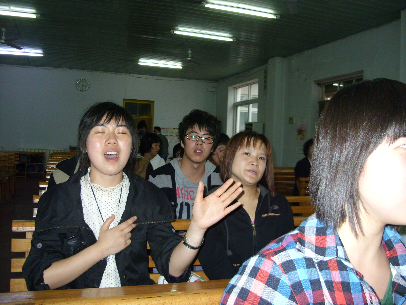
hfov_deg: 49.0
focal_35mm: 38
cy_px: 152
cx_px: 203
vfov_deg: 37.7
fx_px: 446
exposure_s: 1/30
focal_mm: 6.3
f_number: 2.8
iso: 200
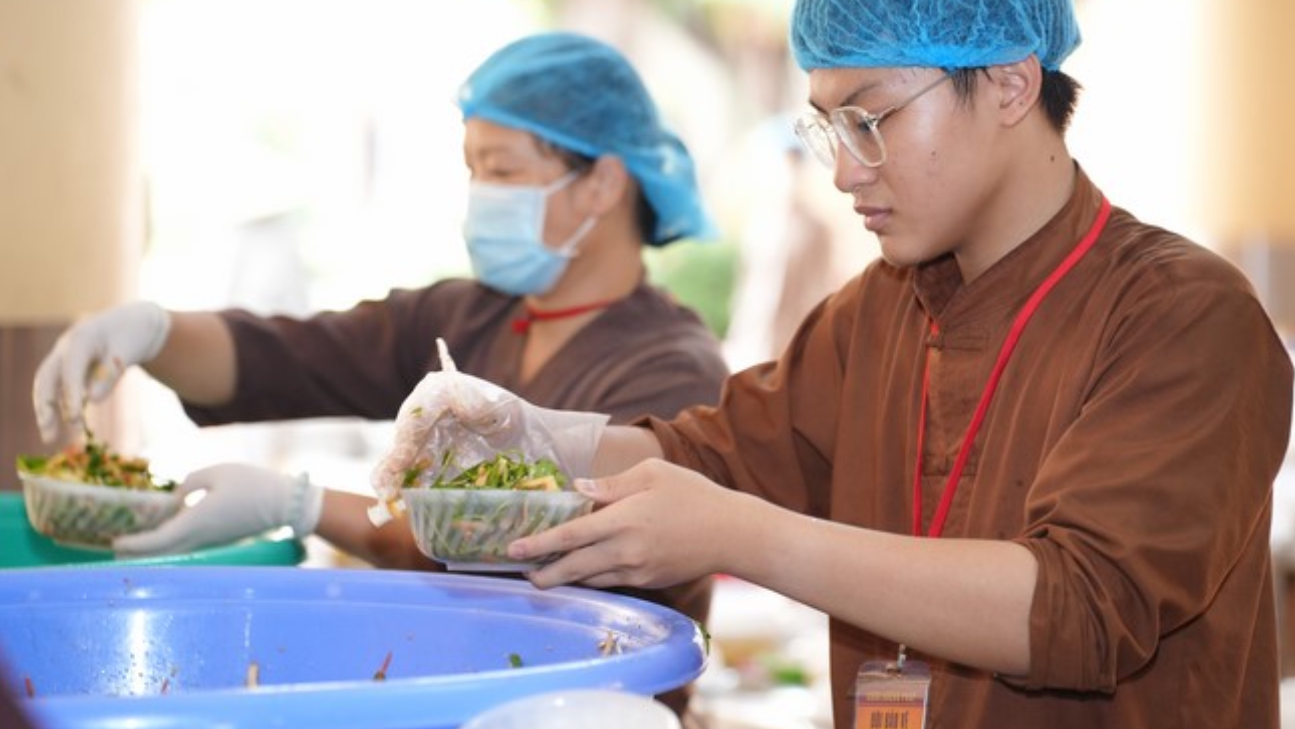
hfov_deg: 18.9
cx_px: 651
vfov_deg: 10.7
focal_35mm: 113
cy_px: 310
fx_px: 3881
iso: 2500
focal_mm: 107
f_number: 3.2
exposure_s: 1/125
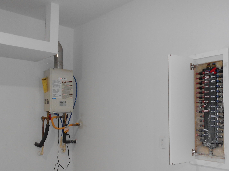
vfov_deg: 40.5
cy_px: 103
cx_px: 118
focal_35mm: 35
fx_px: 232
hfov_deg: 52.6
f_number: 3.2
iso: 200
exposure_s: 1/25
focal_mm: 4.6
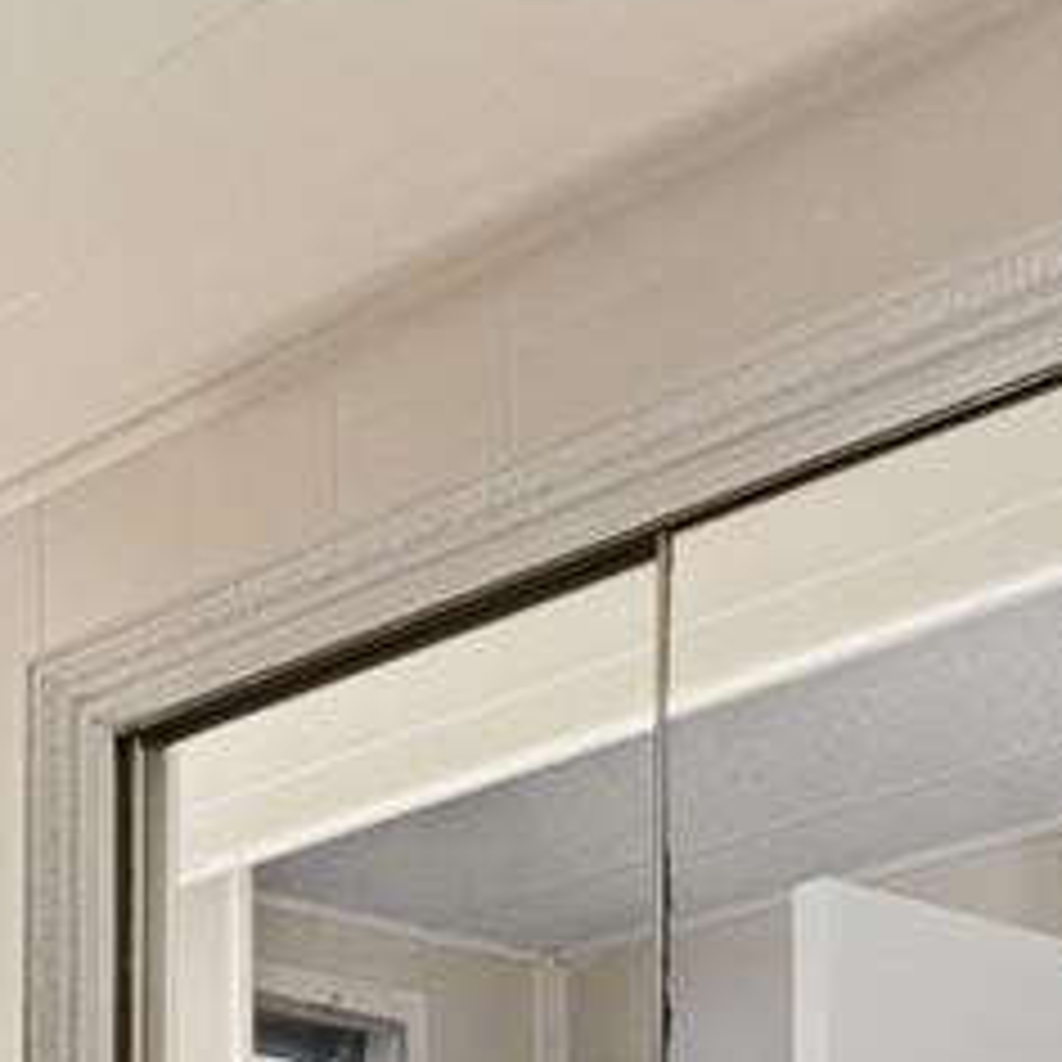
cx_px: -598
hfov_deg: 16.9
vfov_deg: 15.5
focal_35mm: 92
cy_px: 2043
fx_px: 3193
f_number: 8
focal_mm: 16
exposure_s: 1/640
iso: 400
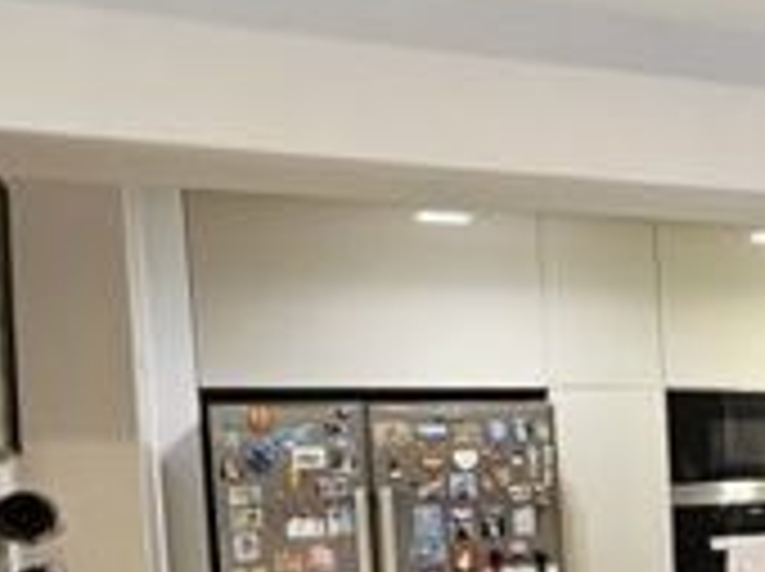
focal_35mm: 54
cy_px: 549
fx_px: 1192
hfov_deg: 28.7
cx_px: 1006
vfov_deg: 25.8
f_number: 2.2
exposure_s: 1/50
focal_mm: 2.2
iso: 250
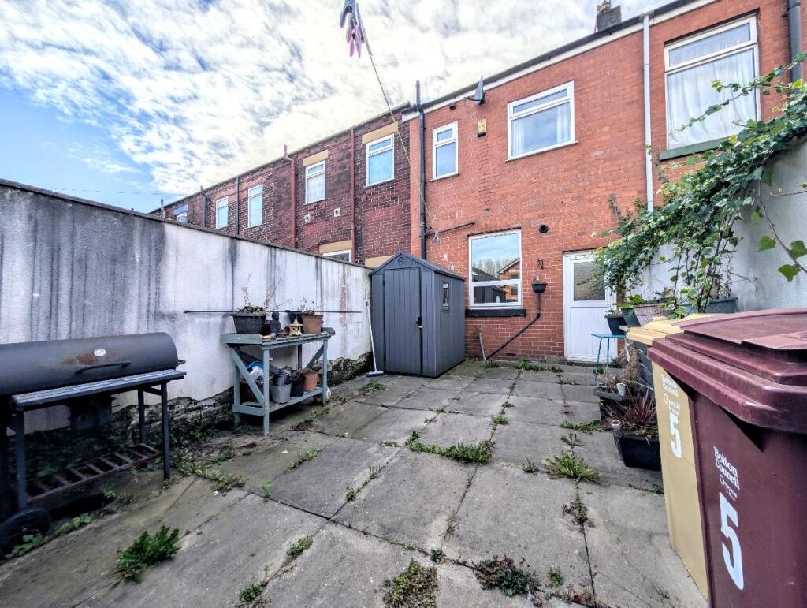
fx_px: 280
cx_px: 404
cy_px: 304
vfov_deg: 94.6
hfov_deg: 110.5
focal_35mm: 12
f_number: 1.7
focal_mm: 2.02
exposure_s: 1/4902
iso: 40
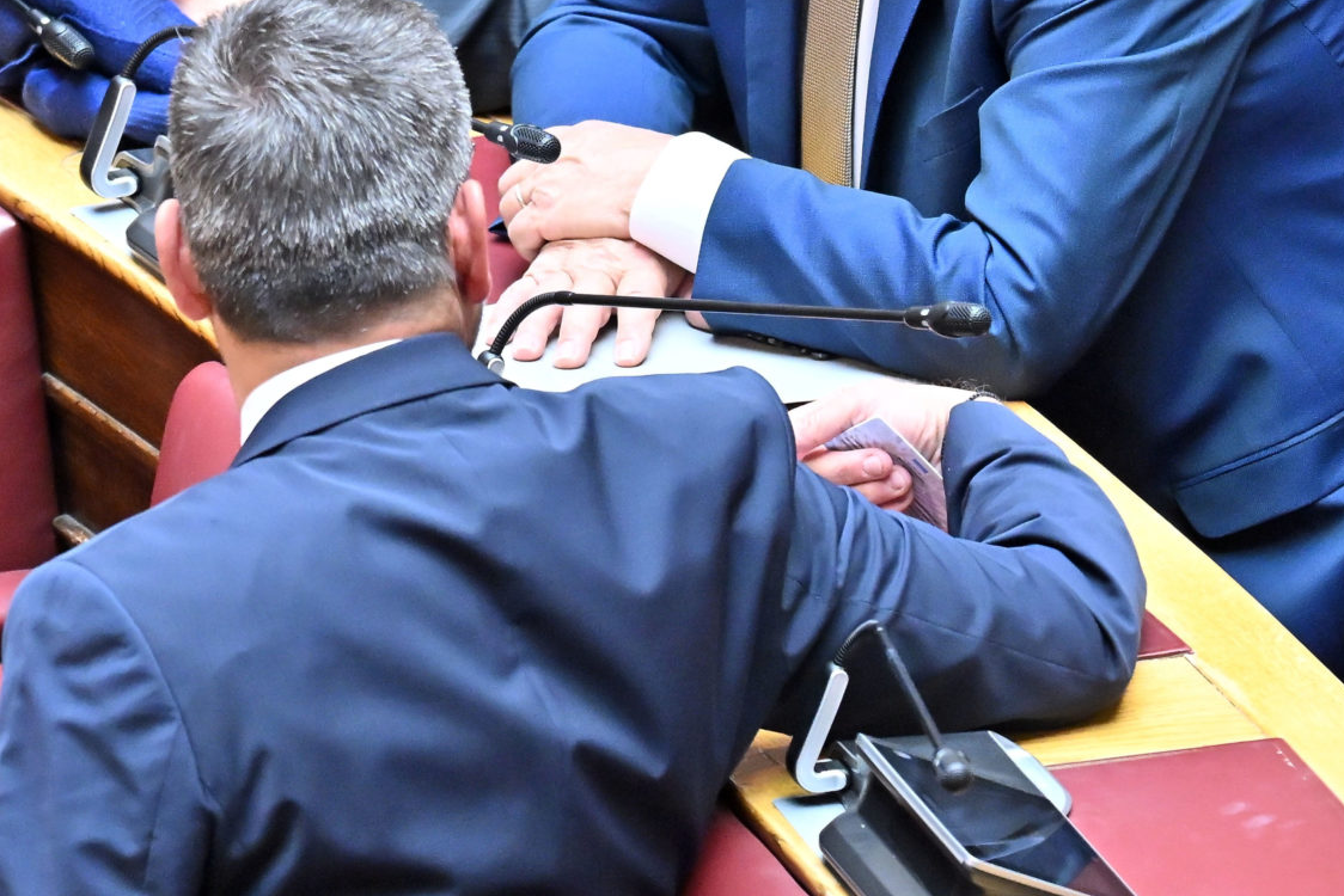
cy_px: 4
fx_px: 22106
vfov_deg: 2.3
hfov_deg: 3.5
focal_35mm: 592
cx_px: 287
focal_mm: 260
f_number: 5.6
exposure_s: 1/250
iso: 6400
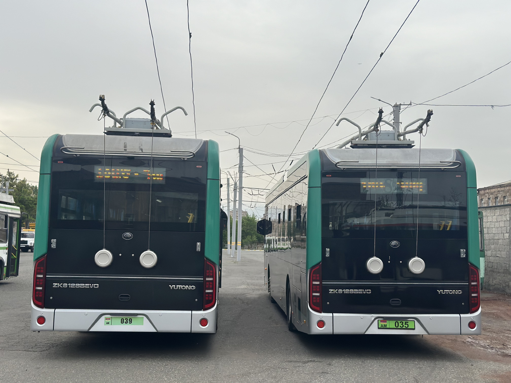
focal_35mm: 48
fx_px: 709
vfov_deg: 30.3
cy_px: 192
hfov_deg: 39.7
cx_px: 256
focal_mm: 6.86
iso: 100
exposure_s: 1/2532
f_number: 1.78
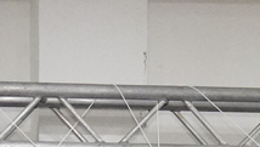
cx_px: 33
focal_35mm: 237
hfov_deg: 9.1
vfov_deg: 4.6
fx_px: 1636
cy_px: 651
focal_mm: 30
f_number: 6.3
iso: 8000
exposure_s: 1/160
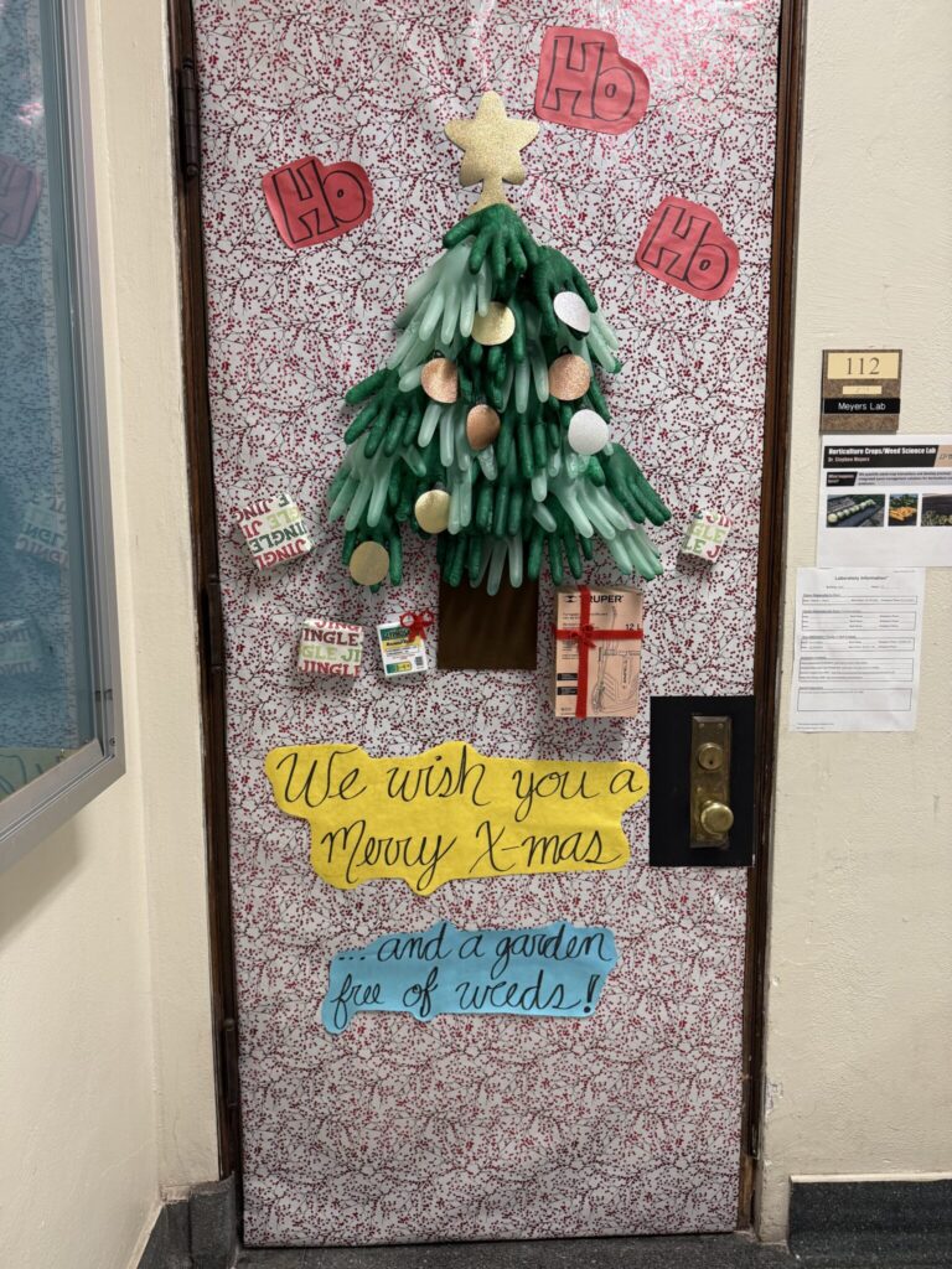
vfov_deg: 71.6
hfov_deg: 56.8
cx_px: 476
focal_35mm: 24
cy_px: 634
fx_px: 880
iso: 160
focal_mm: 6.76
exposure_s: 1/60
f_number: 1.78
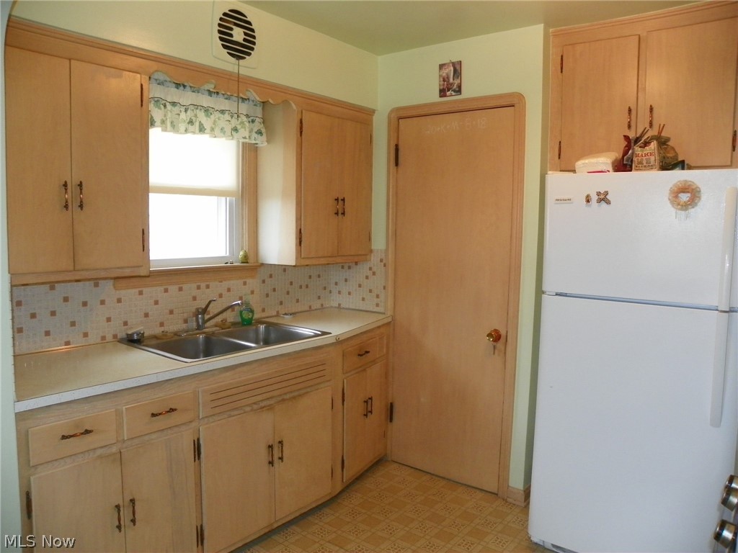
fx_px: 554
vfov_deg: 53.1
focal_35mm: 26
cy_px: 276
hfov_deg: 67.3
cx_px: 369
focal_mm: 4.6
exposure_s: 1/30
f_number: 2.8
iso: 160
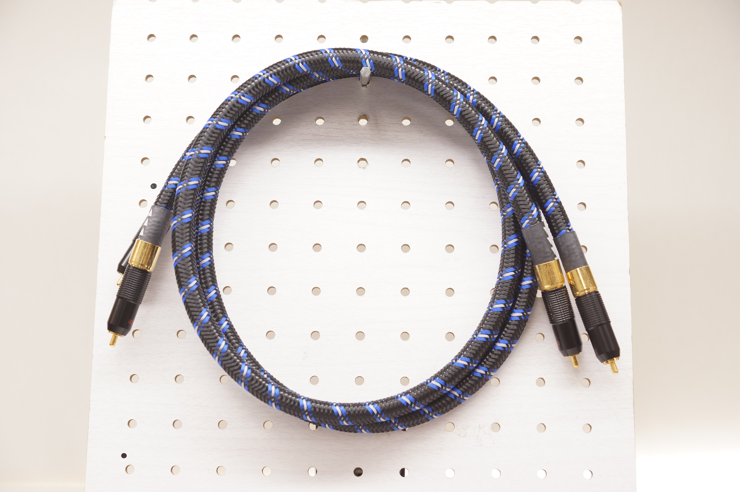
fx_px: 1232
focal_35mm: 60
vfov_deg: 22.6
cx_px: 370
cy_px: 246
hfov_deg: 33.4
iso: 200
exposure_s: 1/100
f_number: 4
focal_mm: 40
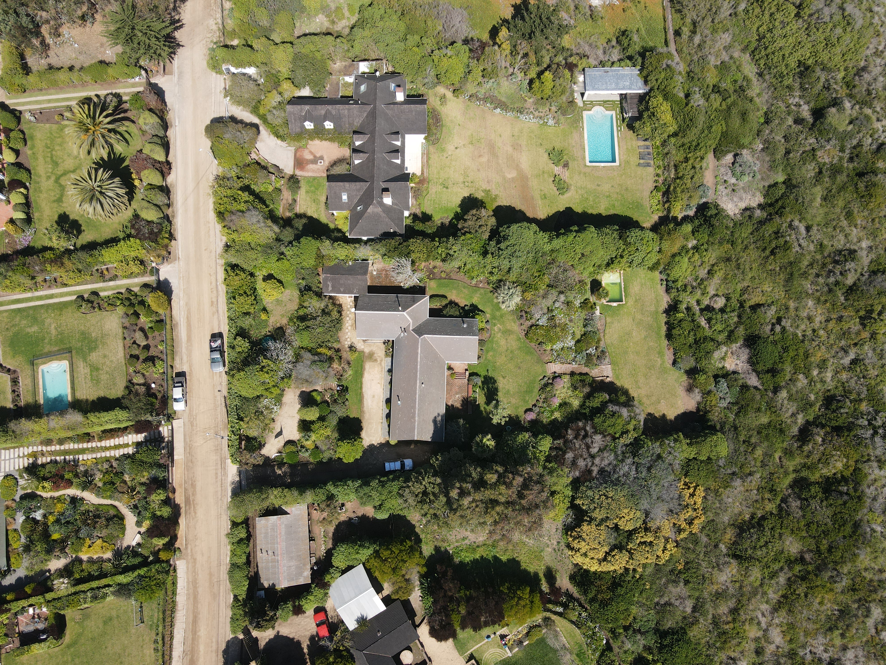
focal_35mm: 24
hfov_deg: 71.6
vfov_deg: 56.8
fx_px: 614
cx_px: 443
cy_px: 332
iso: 100
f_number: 2.8
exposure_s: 1/400
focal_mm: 4.5
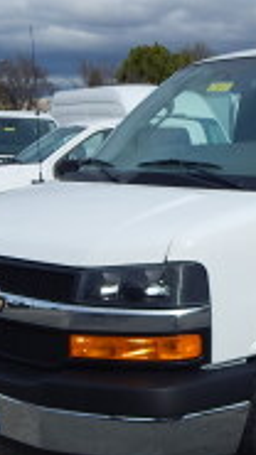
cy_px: 279
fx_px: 857
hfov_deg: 16.4
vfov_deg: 29.7
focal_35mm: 71
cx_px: 290
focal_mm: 5.6
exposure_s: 1/800
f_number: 6.5
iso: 125
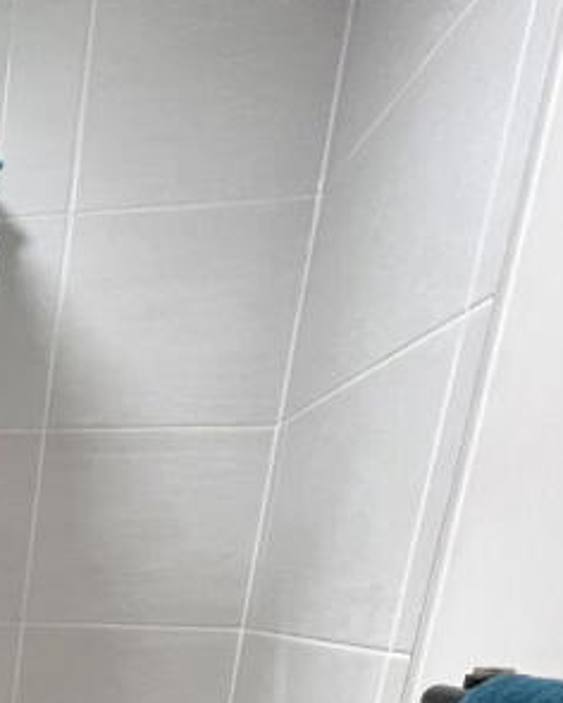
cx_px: -298
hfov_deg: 25.2
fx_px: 916
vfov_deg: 32.3
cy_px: 903
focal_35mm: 44
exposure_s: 1/100
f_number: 1.8
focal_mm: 1.57
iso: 200
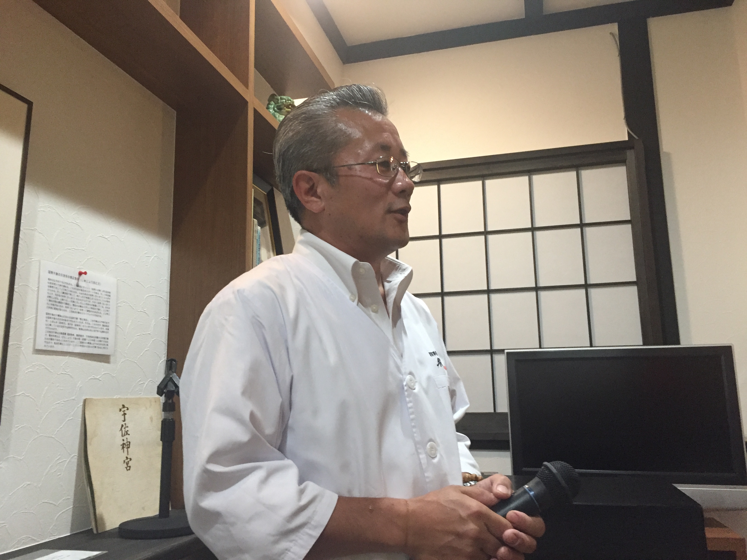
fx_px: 626
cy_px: 280
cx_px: 374
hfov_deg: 61.7
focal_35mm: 29
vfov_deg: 48.2
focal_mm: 4.15
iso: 200
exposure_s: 1/30
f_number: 2.2
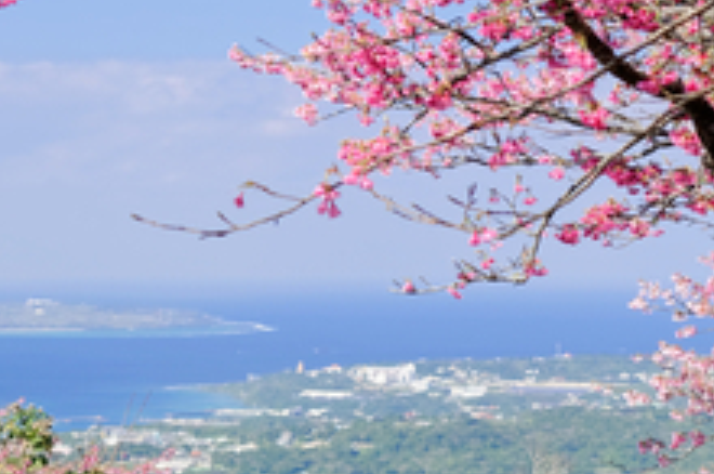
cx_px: 302
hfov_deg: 13.4
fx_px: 3030
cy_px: 86
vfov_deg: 8.9
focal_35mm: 153
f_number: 6.3
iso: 200
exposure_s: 1/160
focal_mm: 28
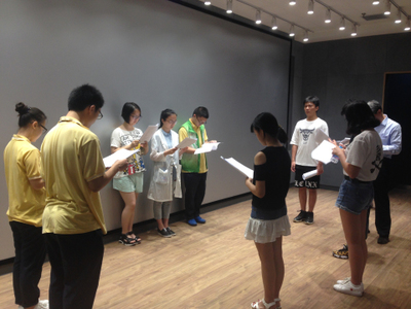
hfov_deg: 55.4
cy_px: 154
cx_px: 206
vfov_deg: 42.9
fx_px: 392
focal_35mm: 33
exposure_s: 1/24
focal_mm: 4.12
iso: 50
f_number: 2.4
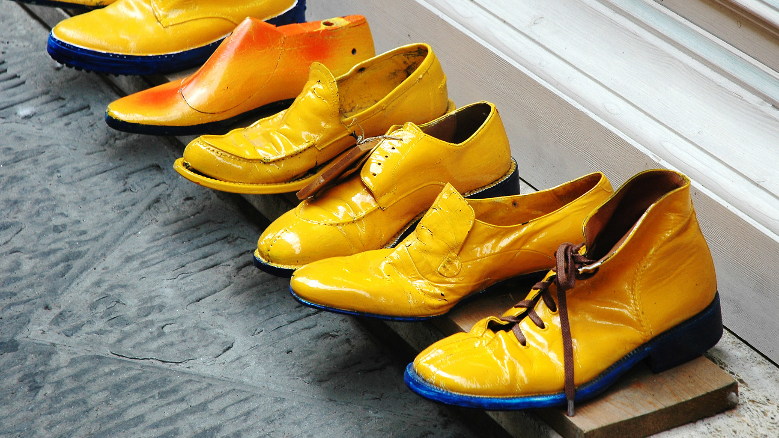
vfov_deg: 8.4
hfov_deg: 14.8
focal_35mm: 145
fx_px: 2995
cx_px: 417
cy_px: 128
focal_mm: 70
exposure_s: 1/40
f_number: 7.1
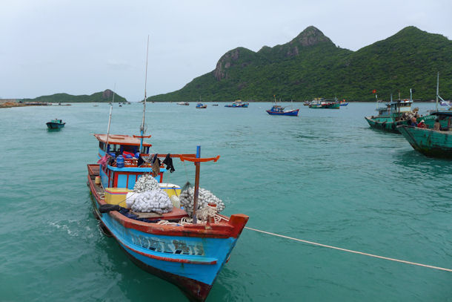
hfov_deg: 73.7
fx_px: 301
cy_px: 151
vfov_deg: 53.2
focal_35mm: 24
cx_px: 226
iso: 80
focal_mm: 4.7
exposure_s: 1/1300
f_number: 2.8
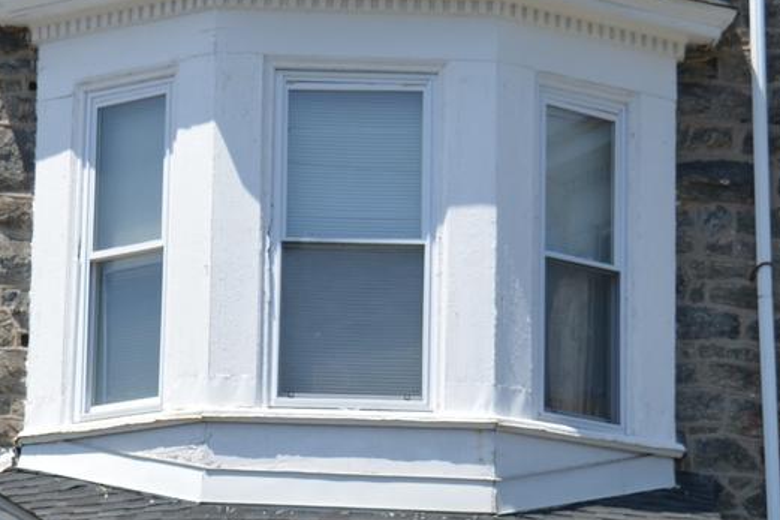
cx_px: 275
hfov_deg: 9.2
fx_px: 4852
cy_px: 354
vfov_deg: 6.1
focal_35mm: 224
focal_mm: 38
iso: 200
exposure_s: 1/1250
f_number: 4.8
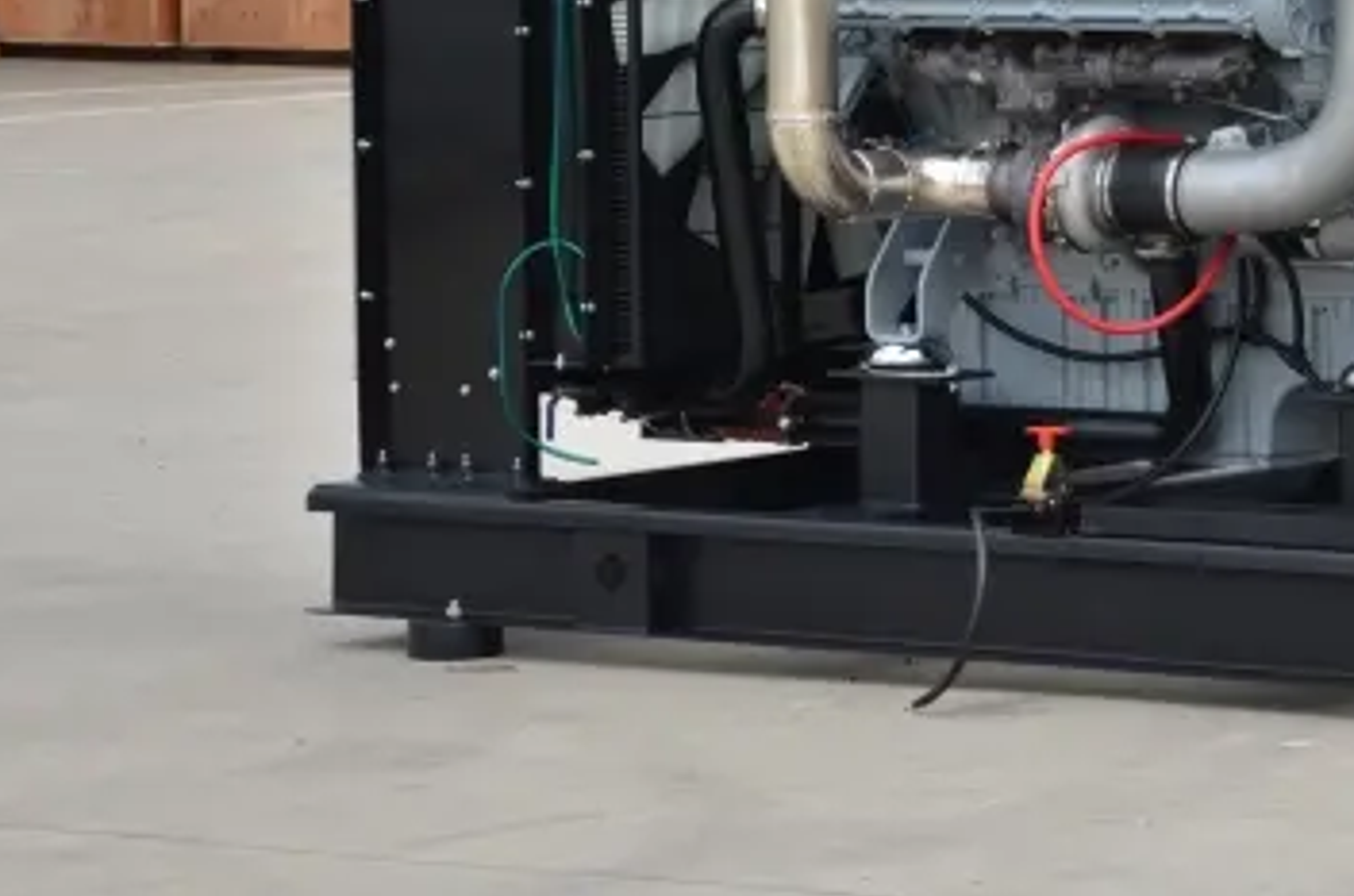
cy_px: -15
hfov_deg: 10.3
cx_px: 1304
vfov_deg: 6.9
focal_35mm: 198
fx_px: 7430
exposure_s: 1/160
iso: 250
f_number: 5
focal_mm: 58
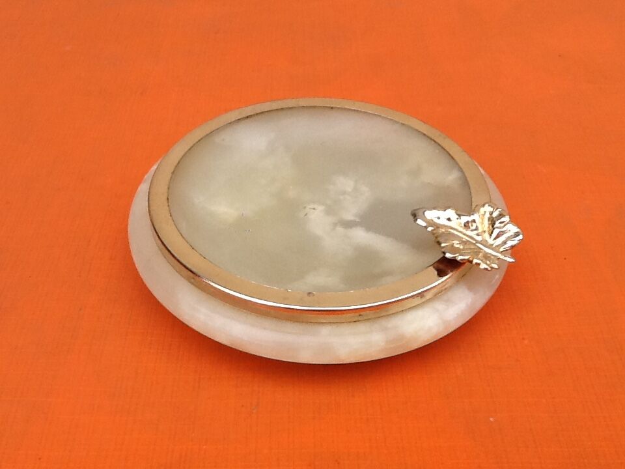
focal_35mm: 44
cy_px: 234
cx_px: 312
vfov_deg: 32.9
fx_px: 794
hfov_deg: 42.9
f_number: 2.4
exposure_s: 1/743
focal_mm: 2.03
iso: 40
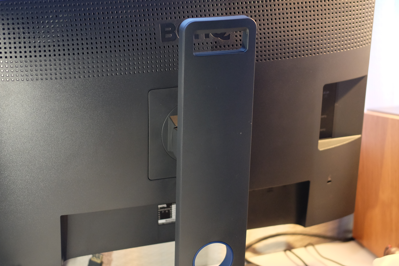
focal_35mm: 80
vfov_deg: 17.1
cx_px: 215
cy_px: 152
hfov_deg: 25.4
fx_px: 887
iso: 1000
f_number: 2
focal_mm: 35
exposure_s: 1/60
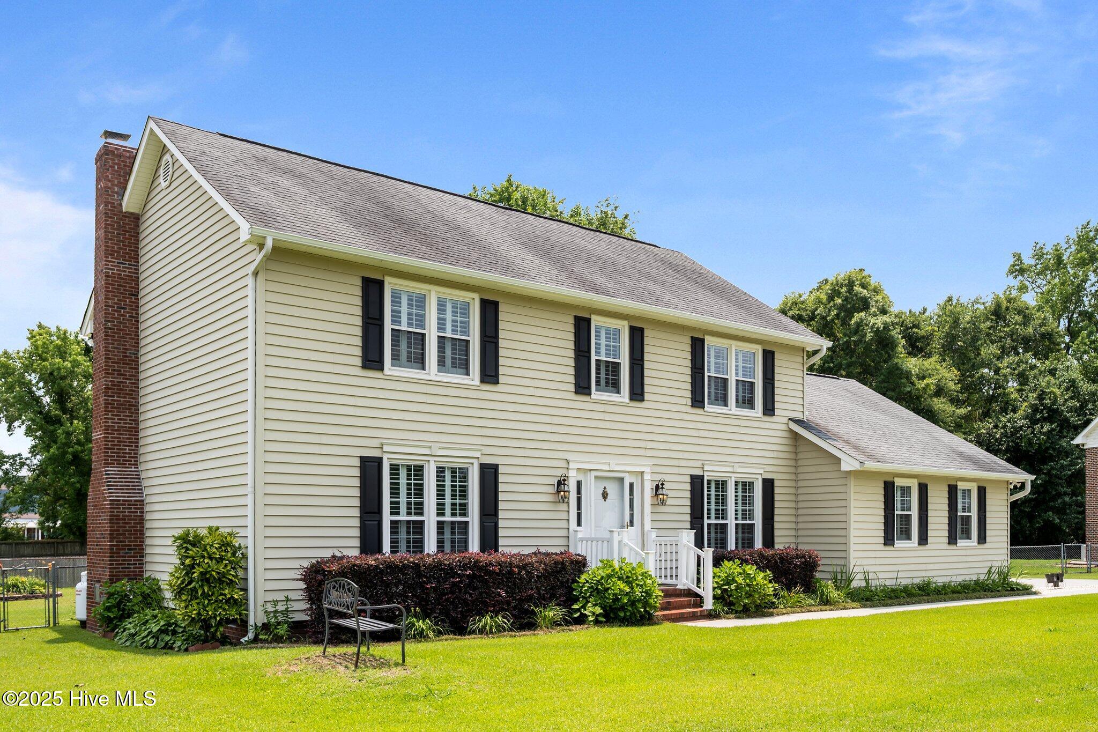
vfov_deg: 43.6
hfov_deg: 61.9
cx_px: 549
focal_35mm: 30
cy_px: 366
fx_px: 915
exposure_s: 1/250
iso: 64
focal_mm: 30
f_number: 7.1
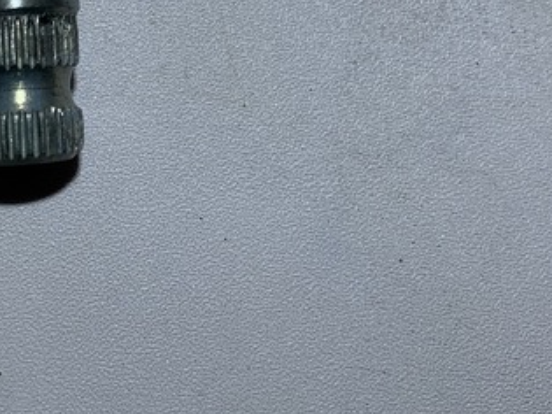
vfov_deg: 22.1
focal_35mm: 63
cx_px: 124
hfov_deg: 30.1
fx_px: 1004
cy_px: -32
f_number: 1.8
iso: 25
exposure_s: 1/231
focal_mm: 4.25
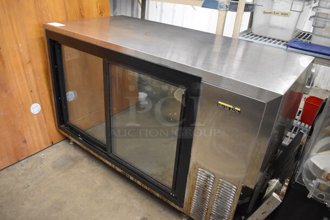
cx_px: 165
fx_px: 248
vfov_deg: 48.0
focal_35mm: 27
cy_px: 110
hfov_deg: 67.3
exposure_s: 1/125
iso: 3600
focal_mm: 18
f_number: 3.5
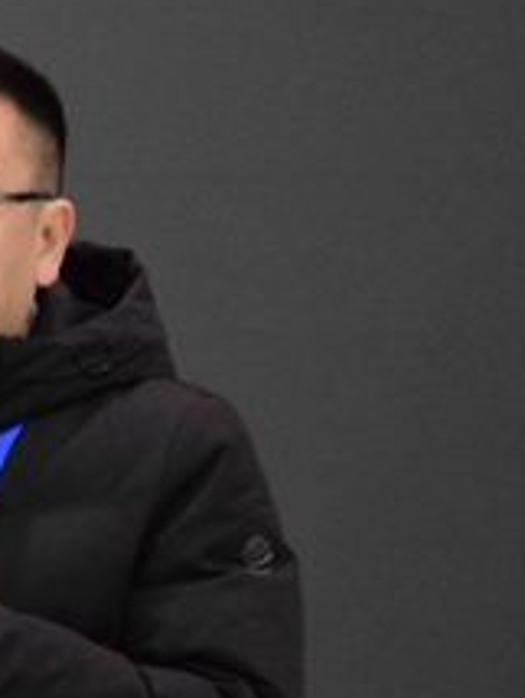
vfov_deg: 8.8
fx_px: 4521
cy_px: 572
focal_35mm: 224
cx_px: -414
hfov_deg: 6.5
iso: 6400
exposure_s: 1/40
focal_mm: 52
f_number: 5
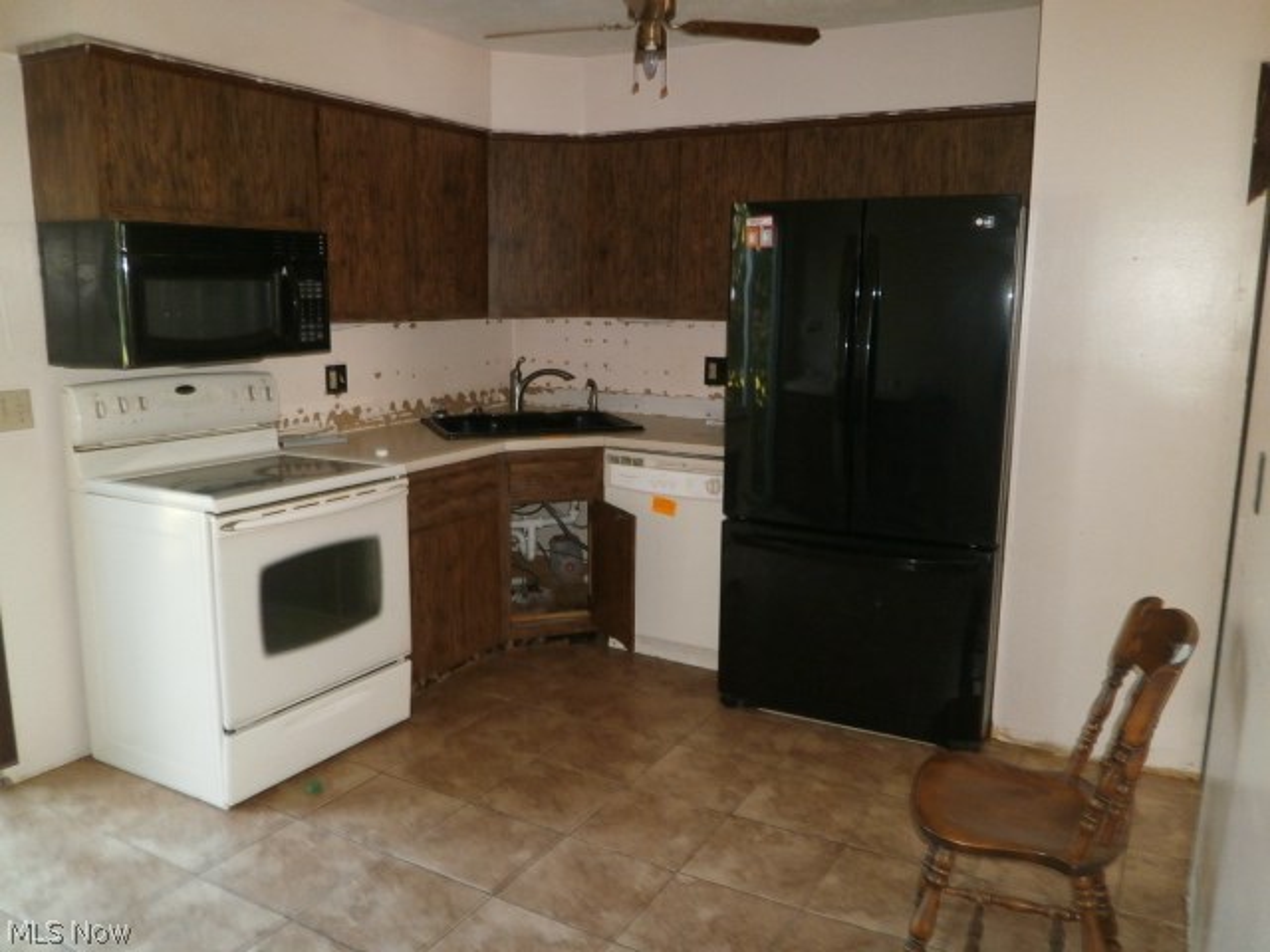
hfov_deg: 67.3
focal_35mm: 26
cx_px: 635
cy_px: 476
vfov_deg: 53.1
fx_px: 954
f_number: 2.8
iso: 200
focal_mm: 4.7
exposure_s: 1/30
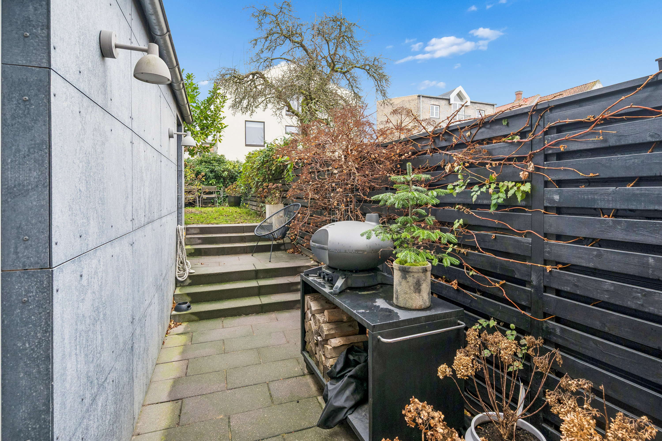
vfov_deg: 68.9
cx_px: 331
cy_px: 220
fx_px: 322
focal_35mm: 18
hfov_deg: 91.6
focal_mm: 17.5
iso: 1000
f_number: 6.3
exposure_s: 1/80
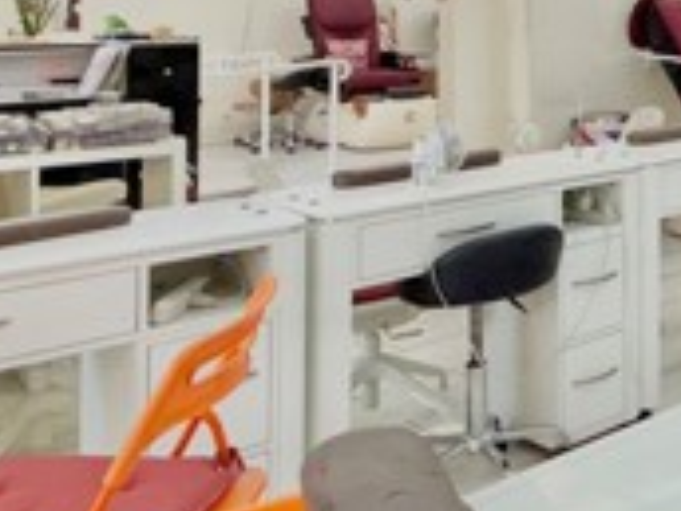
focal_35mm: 52
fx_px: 1023
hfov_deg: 29.1
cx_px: 907
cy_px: -8
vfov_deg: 26.4
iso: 50
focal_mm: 2.22
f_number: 2.2
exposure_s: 1/132
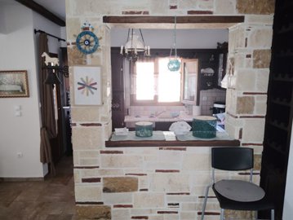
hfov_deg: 63.4
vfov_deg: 49.8
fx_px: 237
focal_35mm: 28
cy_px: 110
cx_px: 146
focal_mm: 4.22
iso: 1131
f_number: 1.8
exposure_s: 1/33.3
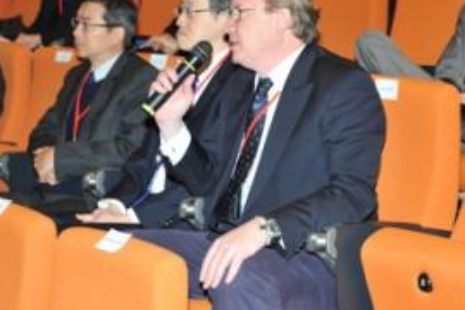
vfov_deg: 11.8
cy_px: 65
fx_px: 1498
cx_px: 282
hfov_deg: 17.6
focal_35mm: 116
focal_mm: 70
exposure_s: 1/60
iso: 220
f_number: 5
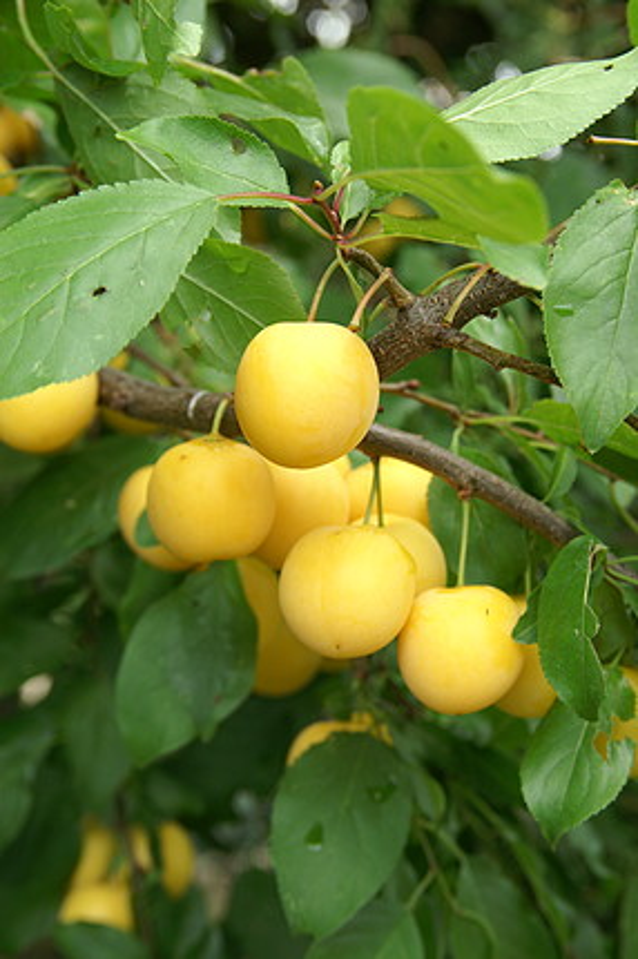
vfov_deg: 27.0
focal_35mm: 75
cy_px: 480
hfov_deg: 18.2
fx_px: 1997
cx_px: 319
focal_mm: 50
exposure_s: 1/125
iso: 200
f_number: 8
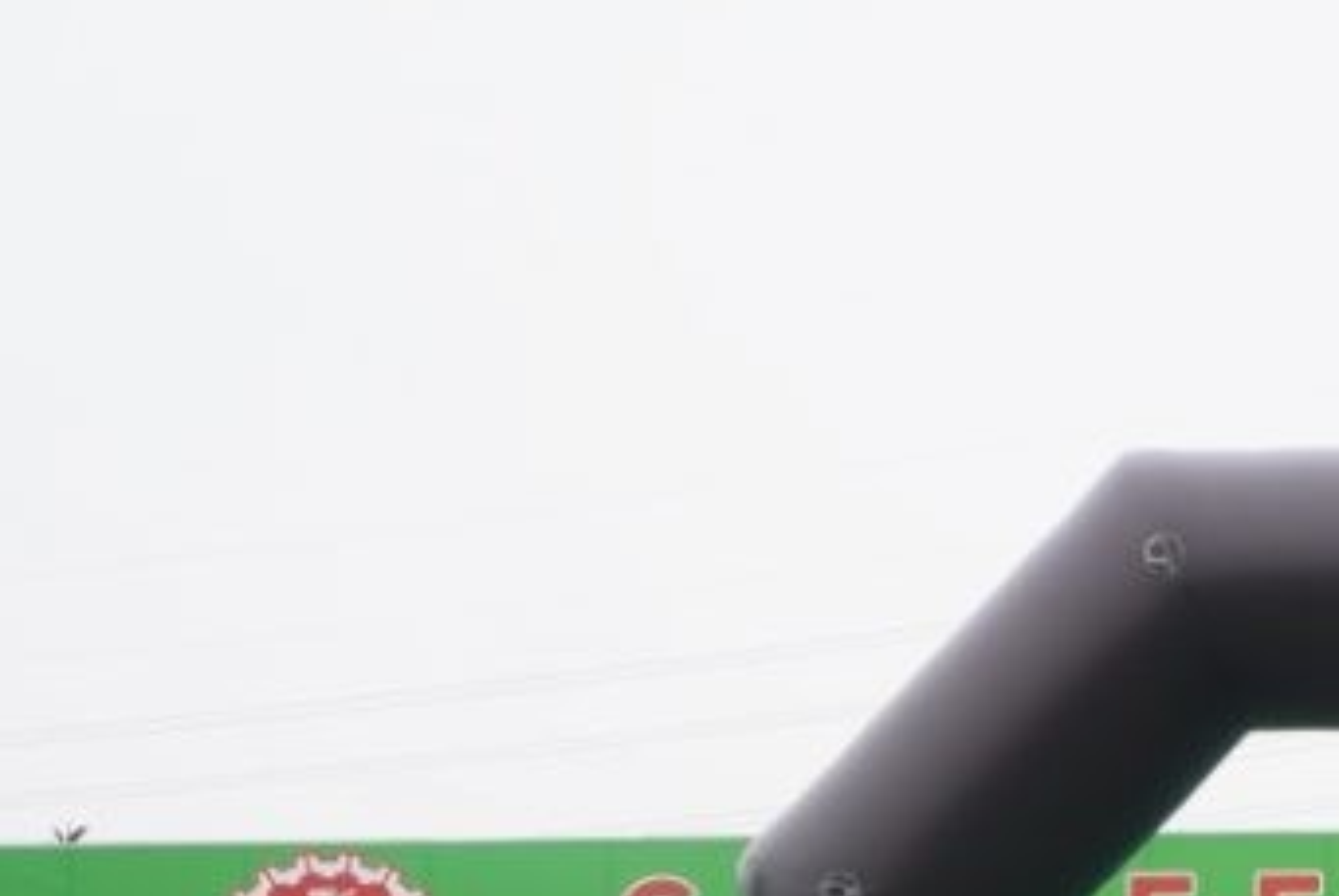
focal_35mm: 72
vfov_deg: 17.2
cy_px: 1330
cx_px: 1688
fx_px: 2680
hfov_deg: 24.8
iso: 100
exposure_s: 1/100
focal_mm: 16
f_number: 7.1
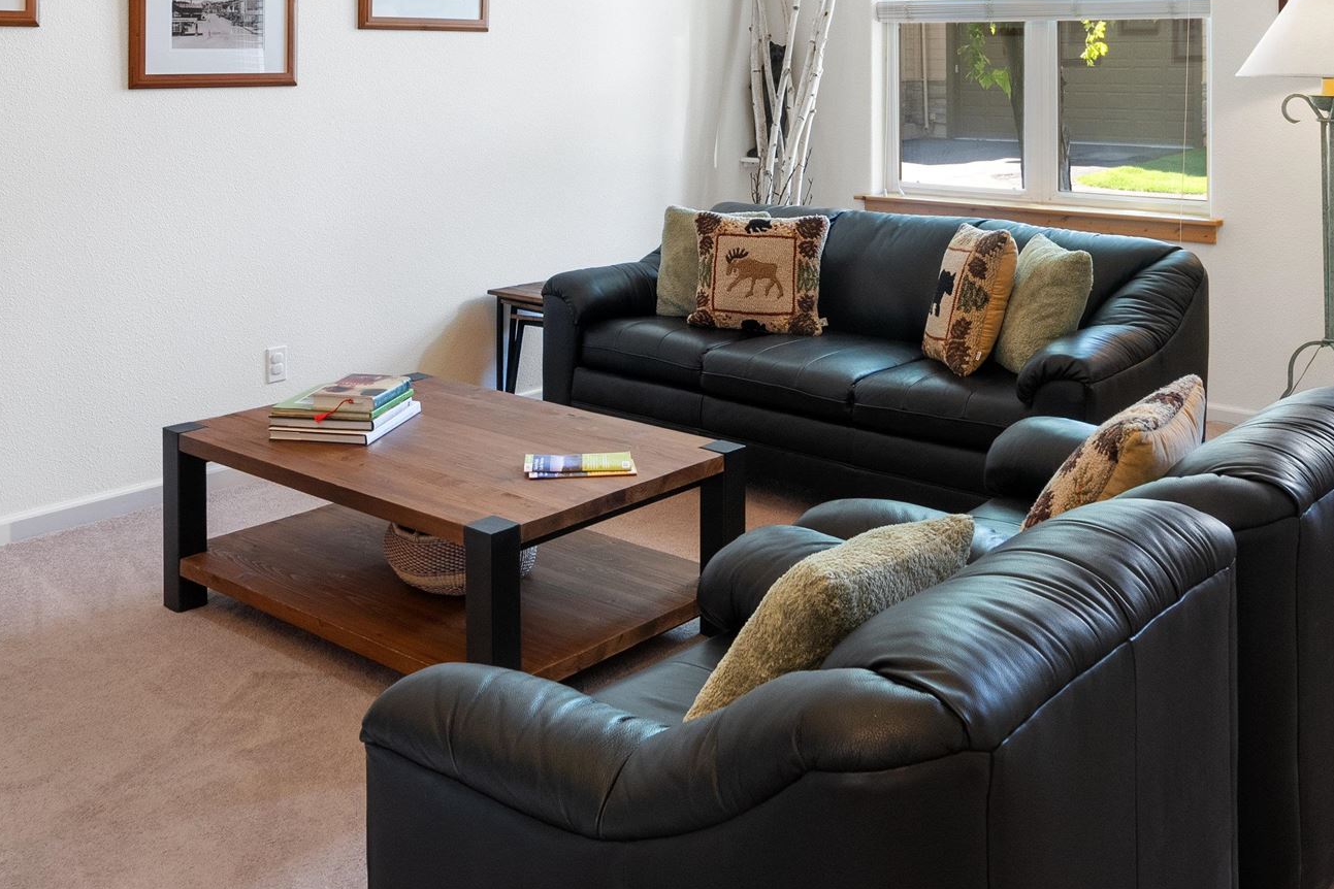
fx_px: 1408
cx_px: 689
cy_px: 57
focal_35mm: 38
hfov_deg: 50.7
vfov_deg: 32.9
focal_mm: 16
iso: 400
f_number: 8
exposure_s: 1/4
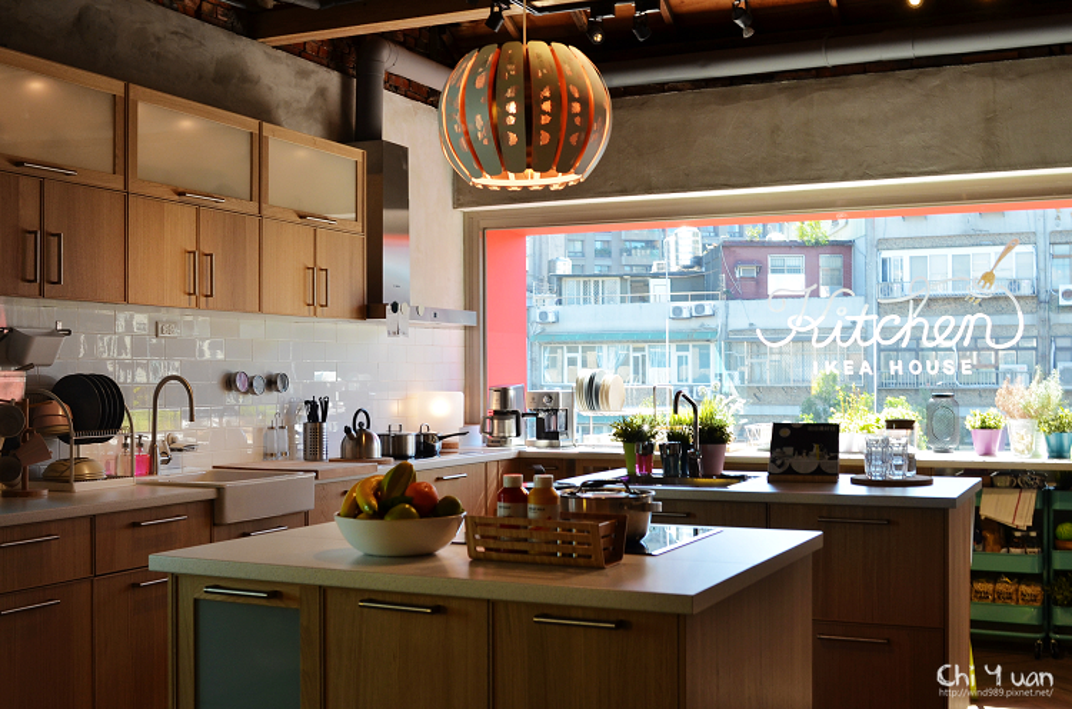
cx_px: 536
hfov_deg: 46.5
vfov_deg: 31.7
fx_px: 1247
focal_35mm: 42
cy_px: 354
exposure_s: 1/125
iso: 250
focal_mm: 28
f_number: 5.6
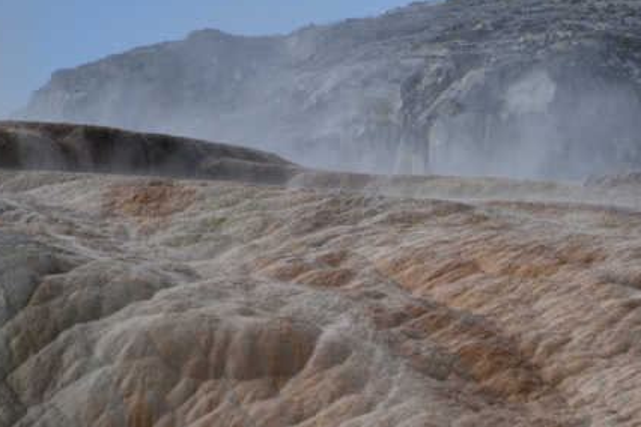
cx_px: 485
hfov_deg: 2.3
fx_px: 16042
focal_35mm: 901
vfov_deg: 1.5
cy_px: 299
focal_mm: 300
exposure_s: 1/640
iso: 110
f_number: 5.6
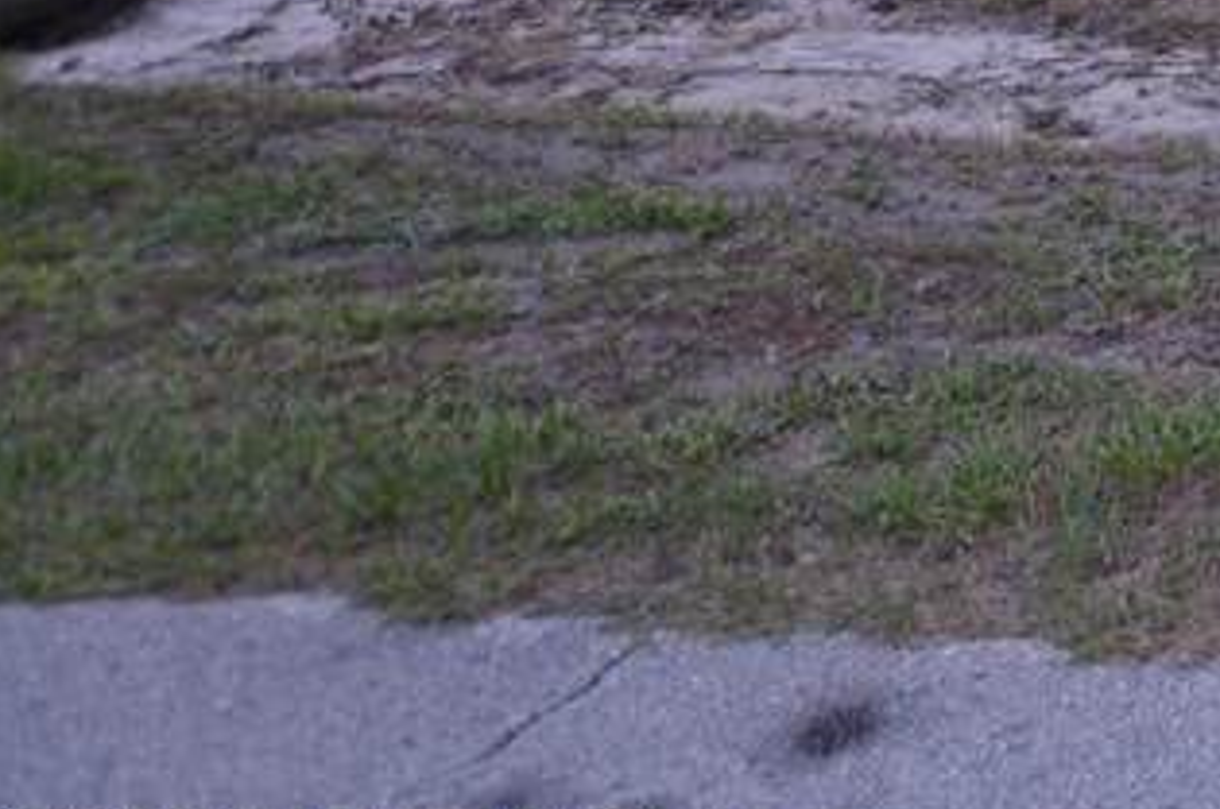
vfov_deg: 17.8
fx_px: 2064
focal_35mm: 61
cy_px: -644
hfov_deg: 19.0
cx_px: 2463
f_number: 5
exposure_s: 1/100
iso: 400
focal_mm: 10
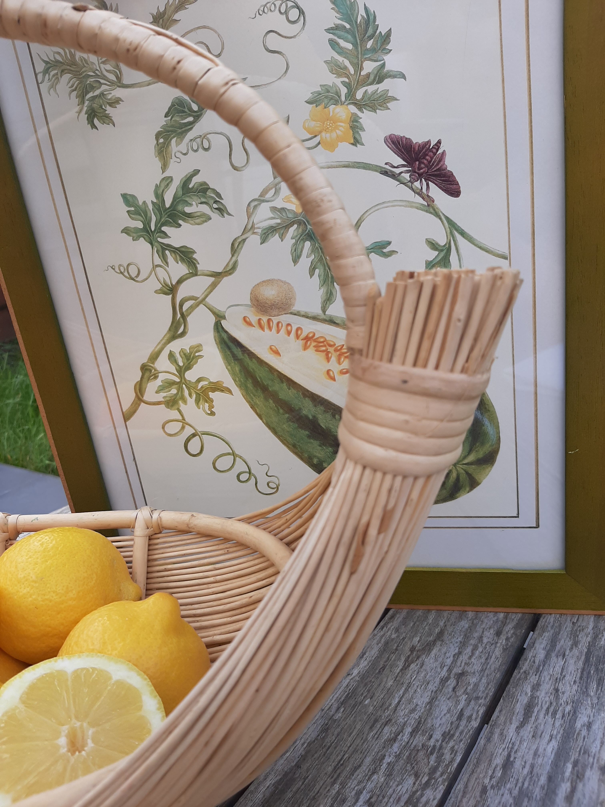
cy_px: 404
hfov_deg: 53.1
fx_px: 606
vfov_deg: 67.3
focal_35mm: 26
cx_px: 302
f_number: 1.7
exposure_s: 1/491
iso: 40
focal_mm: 3.93
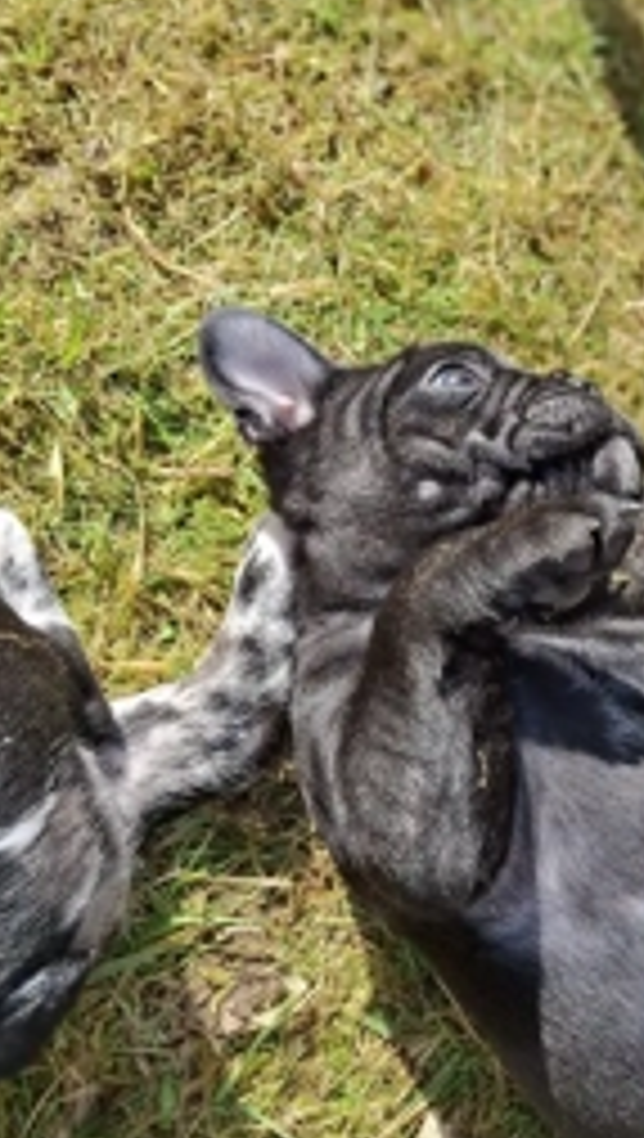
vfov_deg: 47.3
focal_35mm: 43
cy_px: 612
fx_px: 1301
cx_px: 450
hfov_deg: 27.6
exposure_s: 1/3333
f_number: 1.8
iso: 25
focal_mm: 4.69
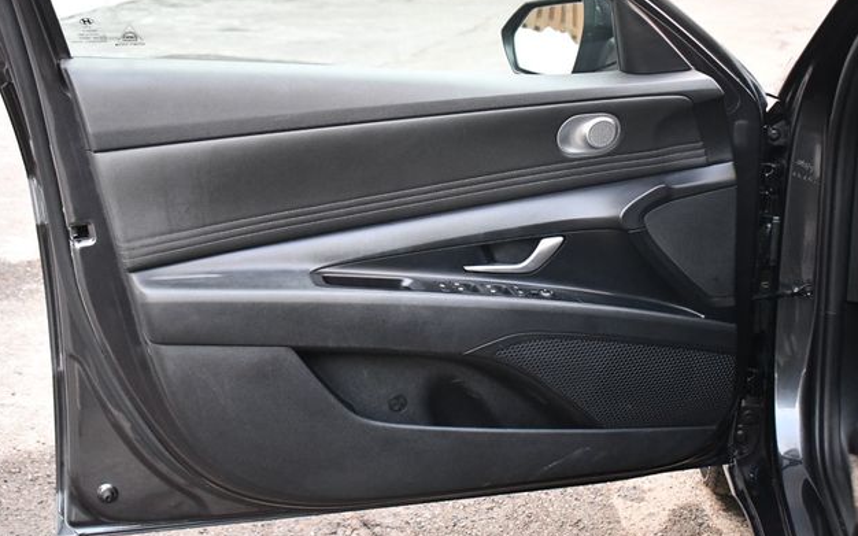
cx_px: 430
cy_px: 252
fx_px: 1169
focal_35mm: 50
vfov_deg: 25.8
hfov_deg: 40.3
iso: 3200
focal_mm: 32
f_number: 4.5
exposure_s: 1/125
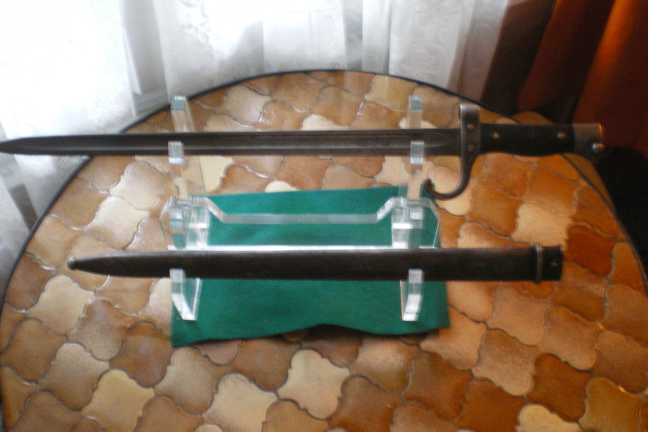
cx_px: 326
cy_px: 213
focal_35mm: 40
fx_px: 720
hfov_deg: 48.5
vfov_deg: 33.4
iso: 400
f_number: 3.1
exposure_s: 1/6
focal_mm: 6.3
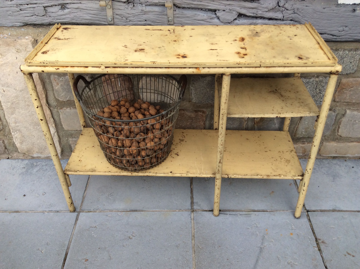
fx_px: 332
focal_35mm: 32
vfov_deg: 44.1
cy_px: 134
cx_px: 180
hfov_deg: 56.9
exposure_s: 1/334
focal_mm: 3.3
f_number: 2.4
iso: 32
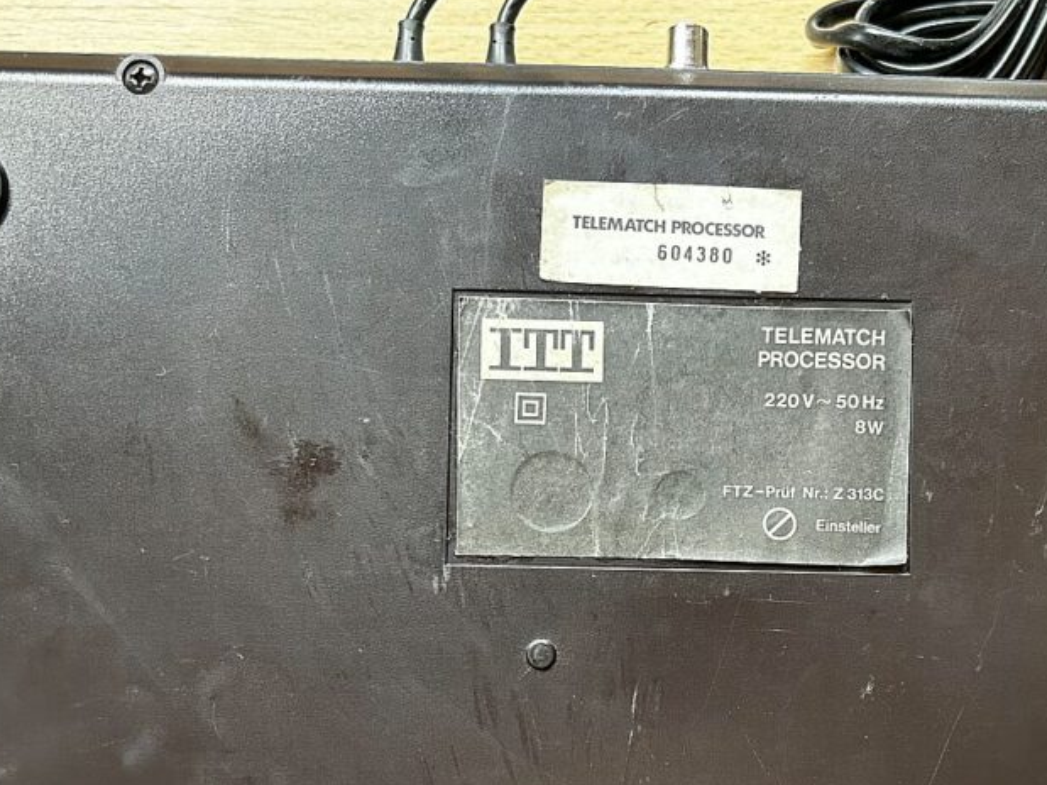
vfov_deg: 33.1
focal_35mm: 43
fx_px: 1300
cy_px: 560
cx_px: 680
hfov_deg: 43.4
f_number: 1.5
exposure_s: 1/60
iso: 320
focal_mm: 5.7
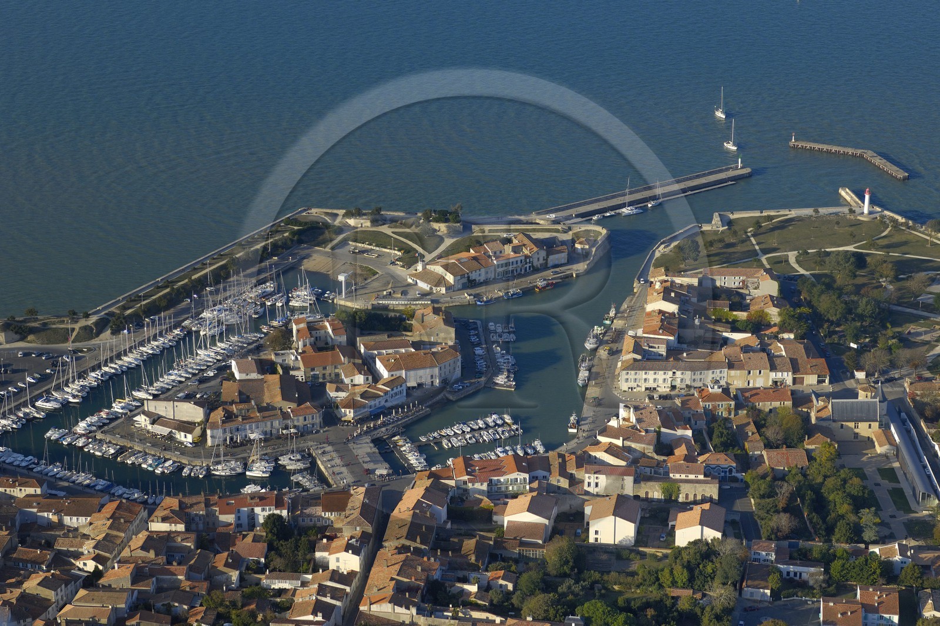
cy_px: 313
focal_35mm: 72
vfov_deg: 18.9
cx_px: 470
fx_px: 1879
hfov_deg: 28.1
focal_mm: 48
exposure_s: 1/500
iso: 100
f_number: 5
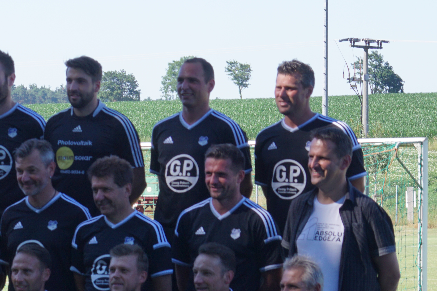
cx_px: -62
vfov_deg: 5.5
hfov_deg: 8.2
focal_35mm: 250
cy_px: 285
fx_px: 3034
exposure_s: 1/40
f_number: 11
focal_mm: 70
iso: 100
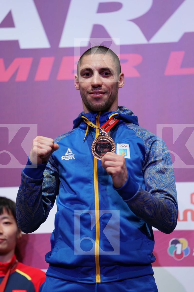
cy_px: 146
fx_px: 1617
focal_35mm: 200
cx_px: 97
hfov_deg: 6.9
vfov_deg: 10.3
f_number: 2.8
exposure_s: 1/250
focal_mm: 200
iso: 640
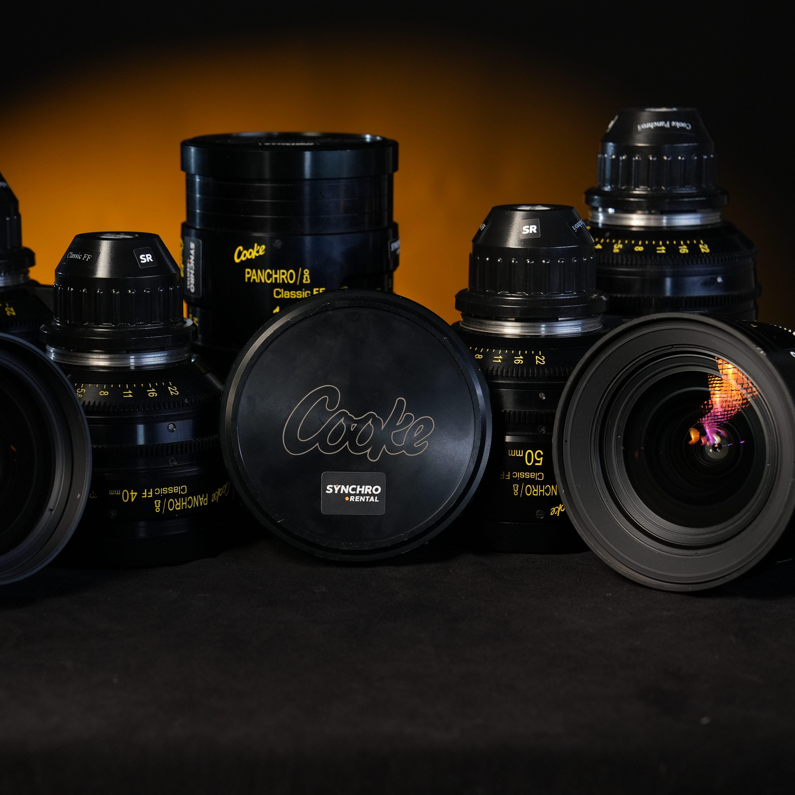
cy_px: 400
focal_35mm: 90
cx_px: 312
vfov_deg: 19.3
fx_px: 2339
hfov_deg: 19.3
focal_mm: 70
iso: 1600
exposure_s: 1/60
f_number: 5.6
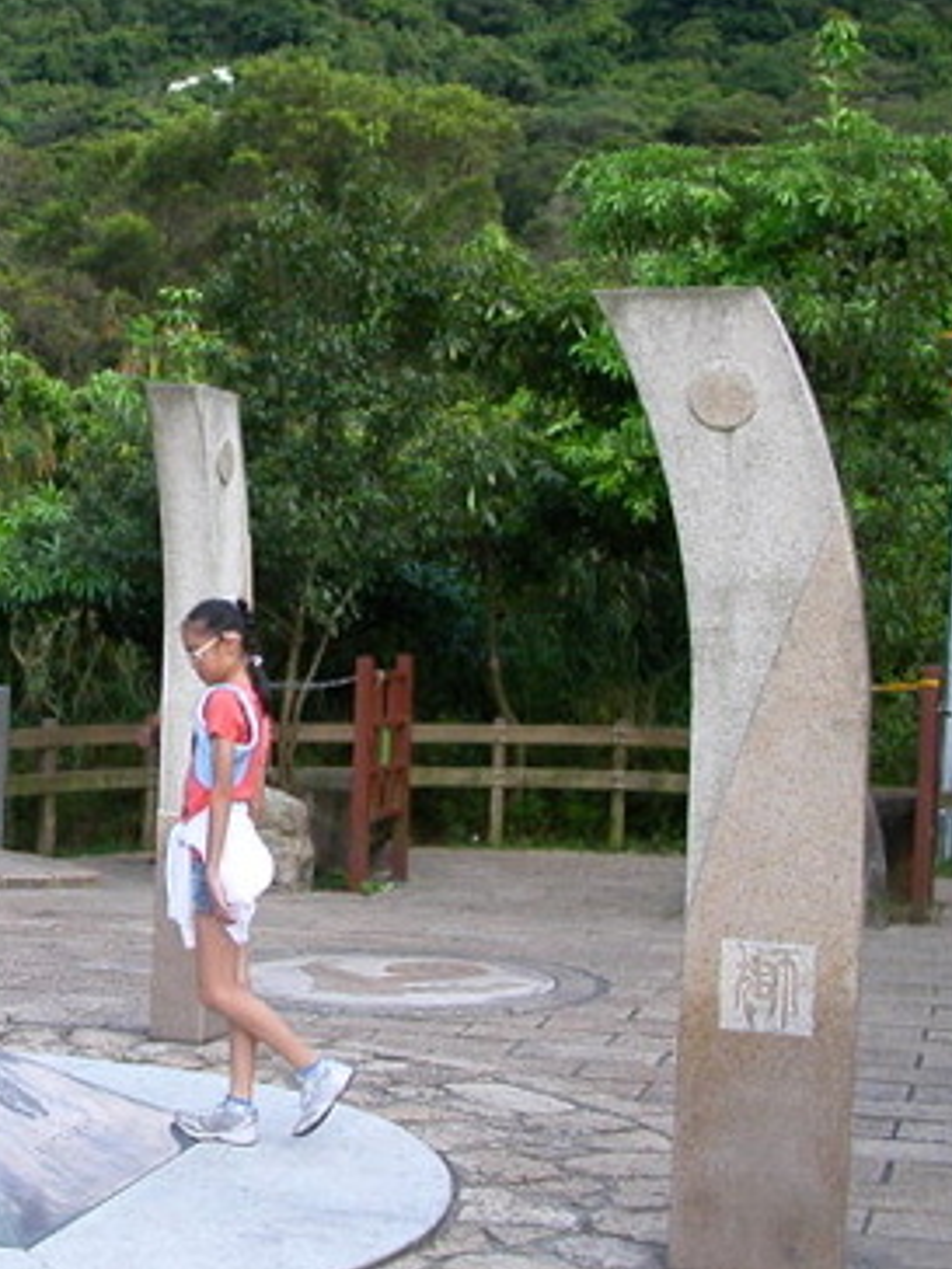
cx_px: 56
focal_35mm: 61
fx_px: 2237
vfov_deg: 31.7
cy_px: 666
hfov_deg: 23.3
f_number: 2.7
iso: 100
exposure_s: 1/234
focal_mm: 5.6
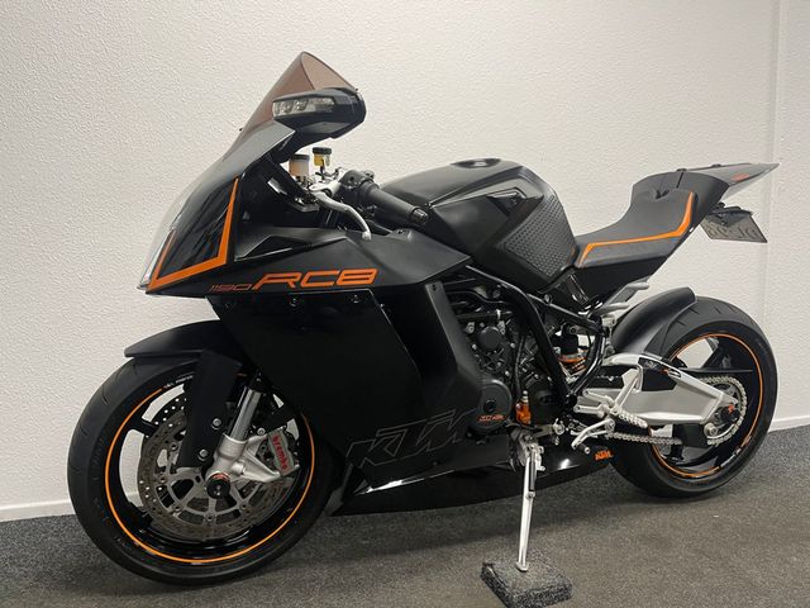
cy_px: 304
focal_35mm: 26
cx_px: 405
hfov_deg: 67.3
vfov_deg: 53.1
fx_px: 608
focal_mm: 5.1
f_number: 1.6
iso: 100
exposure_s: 1/50
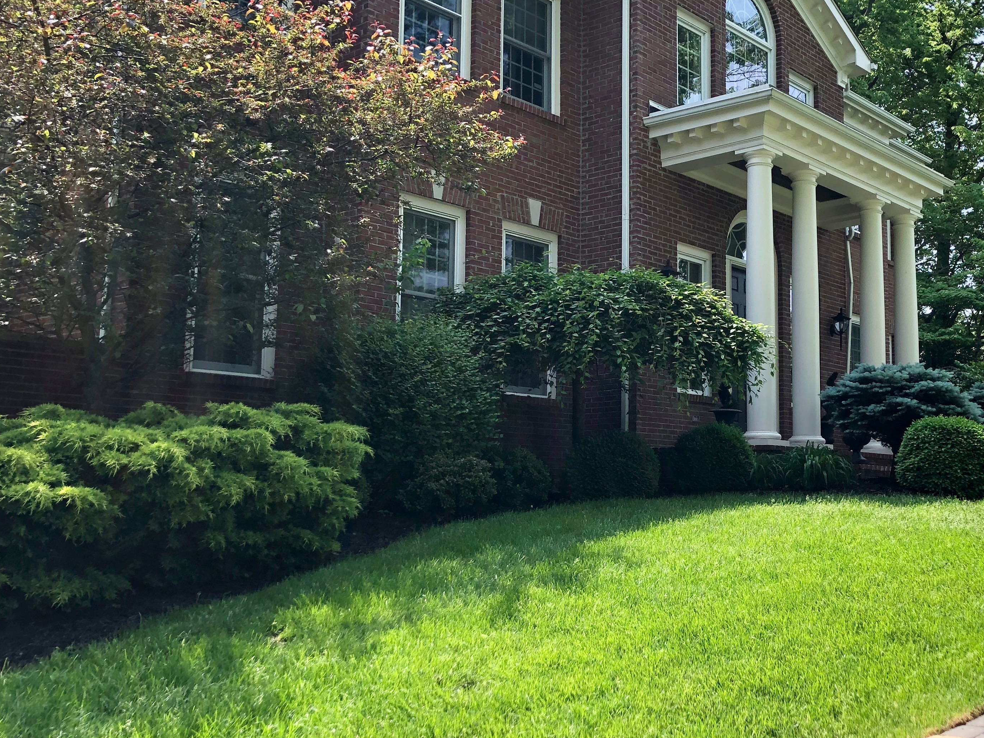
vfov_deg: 35.1
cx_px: 716
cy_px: 361
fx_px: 1165
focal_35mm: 41
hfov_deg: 44.5
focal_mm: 3.99
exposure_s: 1/484
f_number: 1.8
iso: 20
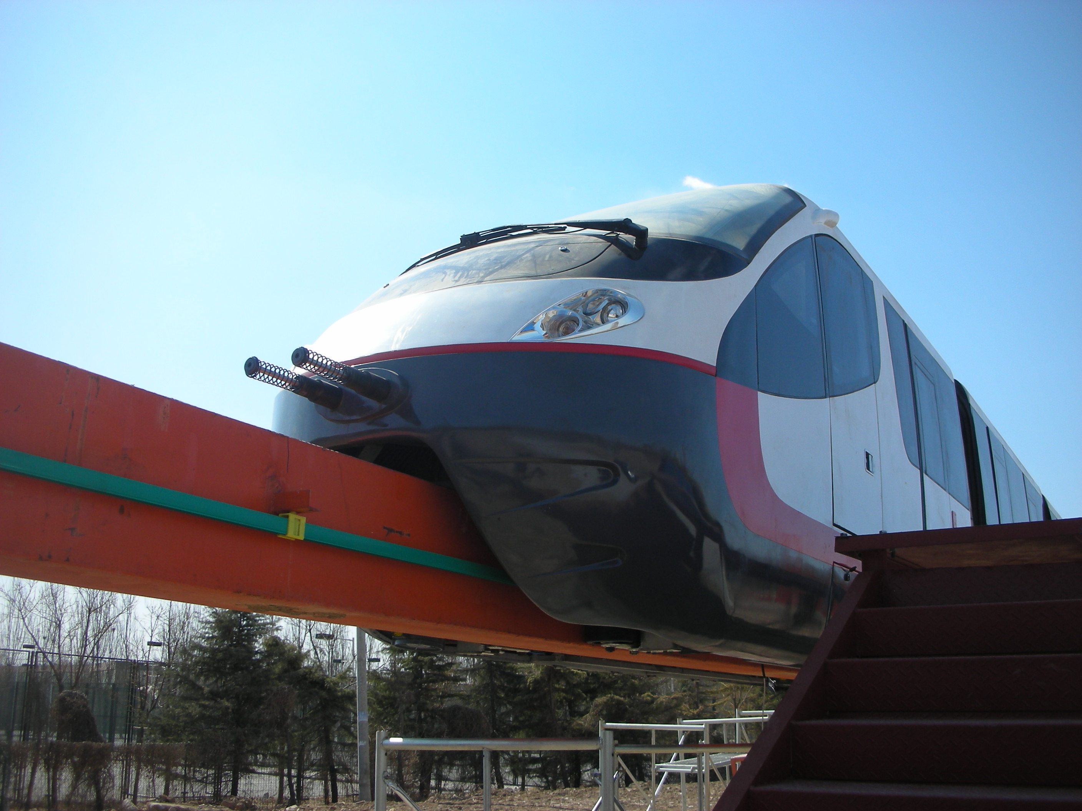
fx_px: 1094
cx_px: 541
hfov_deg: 52.6
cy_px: 406
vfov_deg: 40.7
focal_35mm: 35
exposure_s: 1/76.1
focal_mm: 5.8
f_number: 8.5
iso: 50
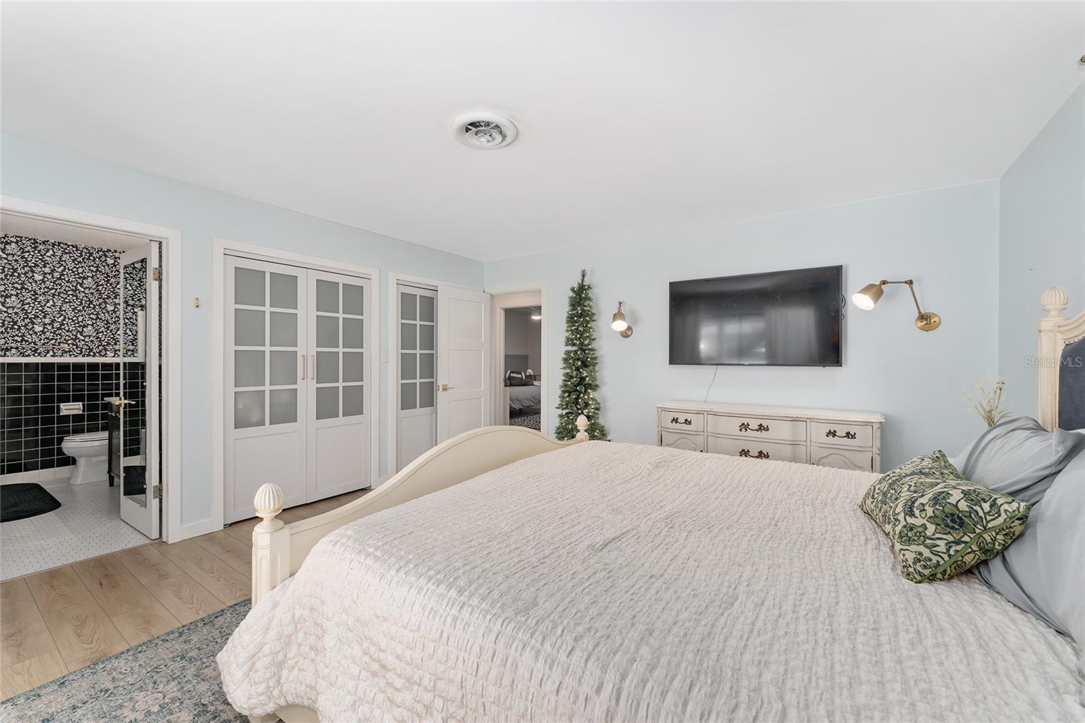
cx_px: 542
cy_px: 362
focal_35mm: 14
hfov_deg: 104.3
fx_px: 422
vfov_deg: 81.2
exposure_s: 1/5
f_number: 7.1
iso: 320
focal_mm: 14
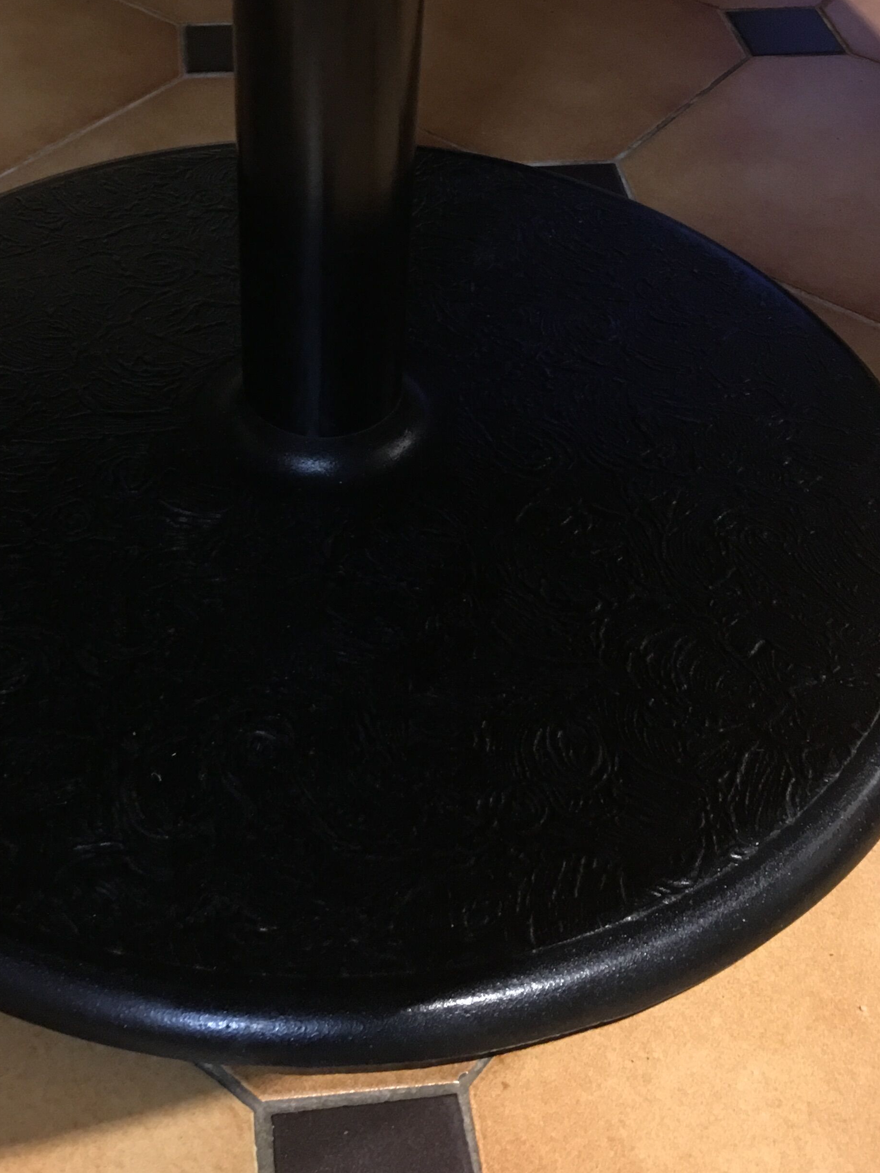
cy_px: 458
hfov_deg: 30.2
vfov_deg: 39.5
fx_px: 1627
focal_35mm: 48
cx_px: 354
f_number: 2.2
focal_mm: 4.15
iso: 100
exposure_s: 1/4
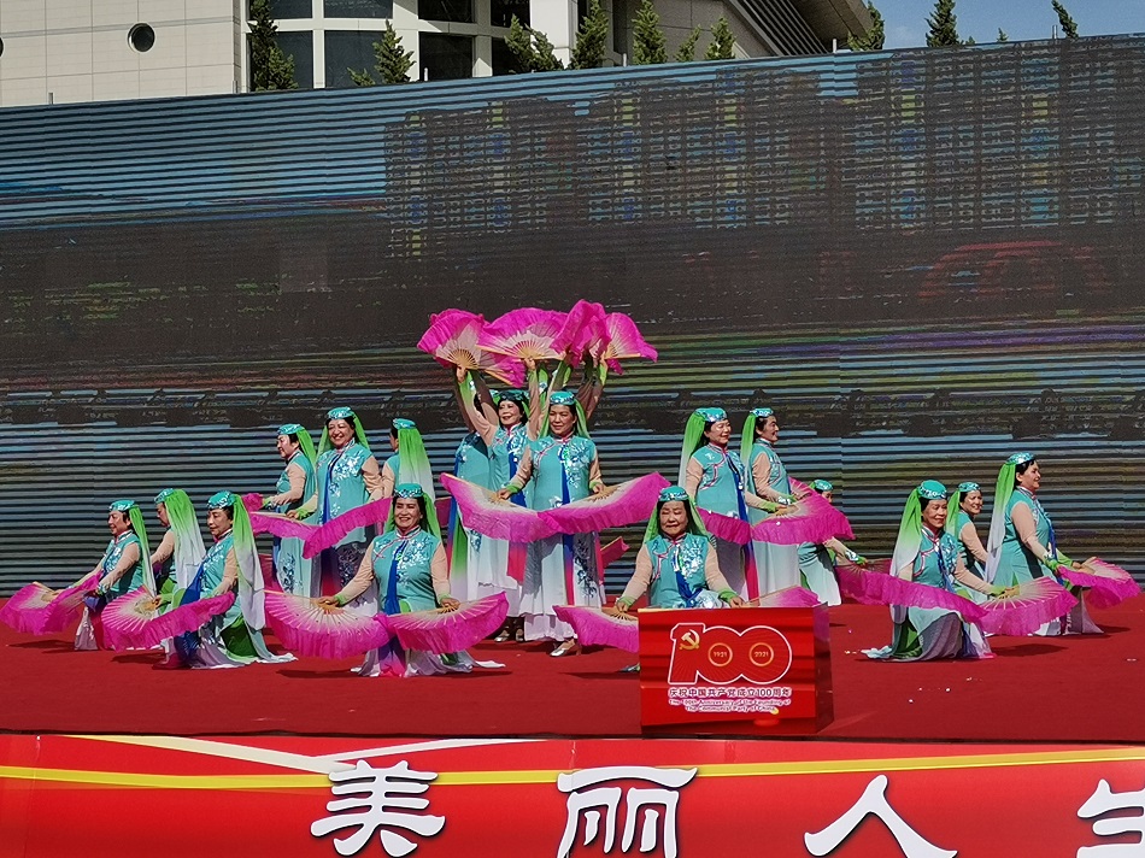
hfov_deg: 29.4
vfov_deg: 22.2
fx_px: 2183
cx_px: 572
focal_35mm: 66
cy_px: 429
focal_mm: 4.75
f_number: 1.8
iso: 50
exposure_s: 1/4444
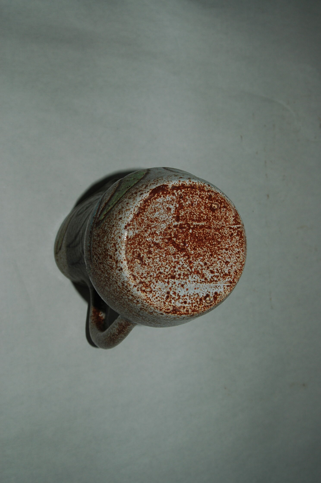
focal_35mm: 42
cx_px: 160
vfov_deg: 46.4
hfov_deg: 31.8
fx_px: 563
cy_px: 242
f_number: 5.6
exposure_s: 1/125
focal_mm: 28
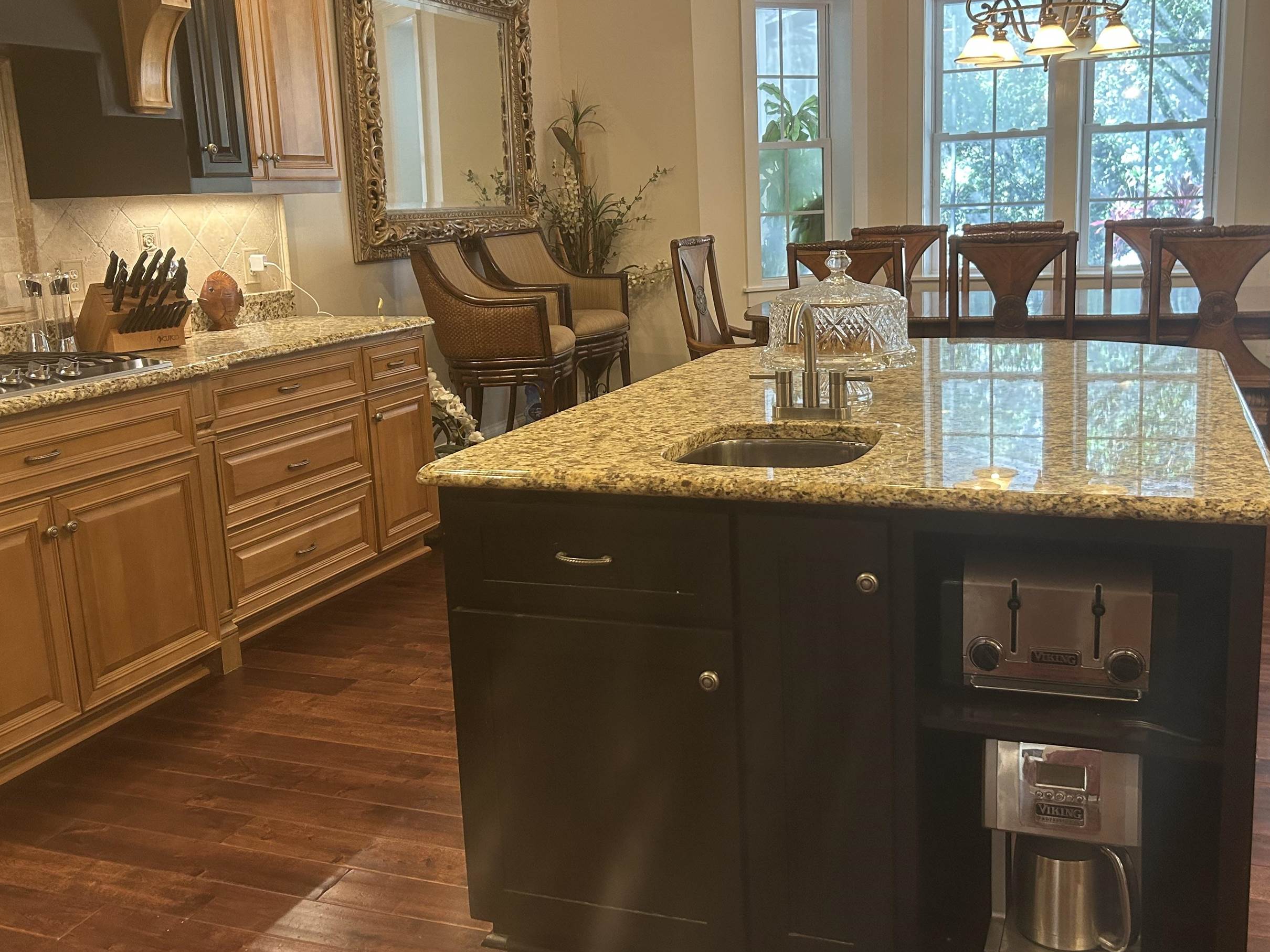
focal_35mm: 33
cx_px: 689
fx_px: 1211
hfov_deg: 55.3
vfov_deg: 42.9
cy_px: 436
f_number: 1.5
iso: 200
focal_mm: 5.7
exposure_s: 1/60
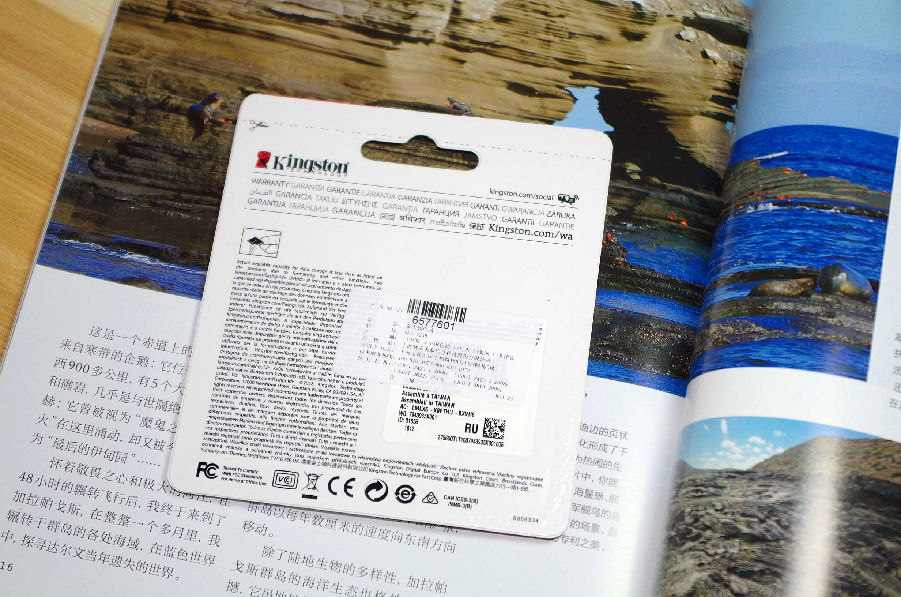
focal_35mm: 82
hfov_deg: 24.8
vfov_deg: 16.6
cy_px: 298
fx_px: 2048
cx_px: 450
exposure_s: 1/100
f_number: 5.6
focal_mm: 55
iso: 200
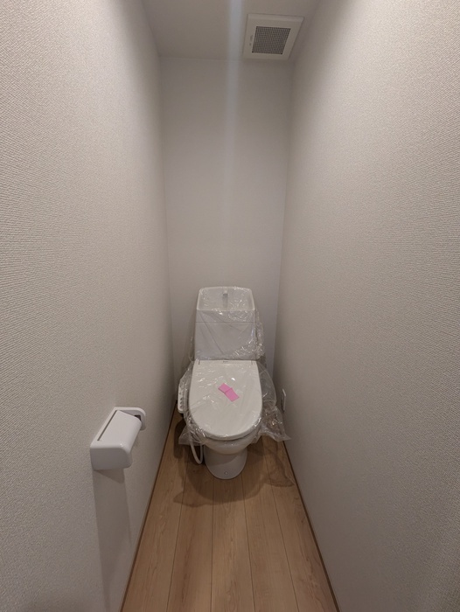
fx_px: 248
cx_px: 230
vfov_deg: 102.0
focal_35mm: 14
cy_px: 306
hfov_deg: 85.7
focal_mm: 1.83
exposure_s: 1/33.3
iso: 120
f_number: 2.2
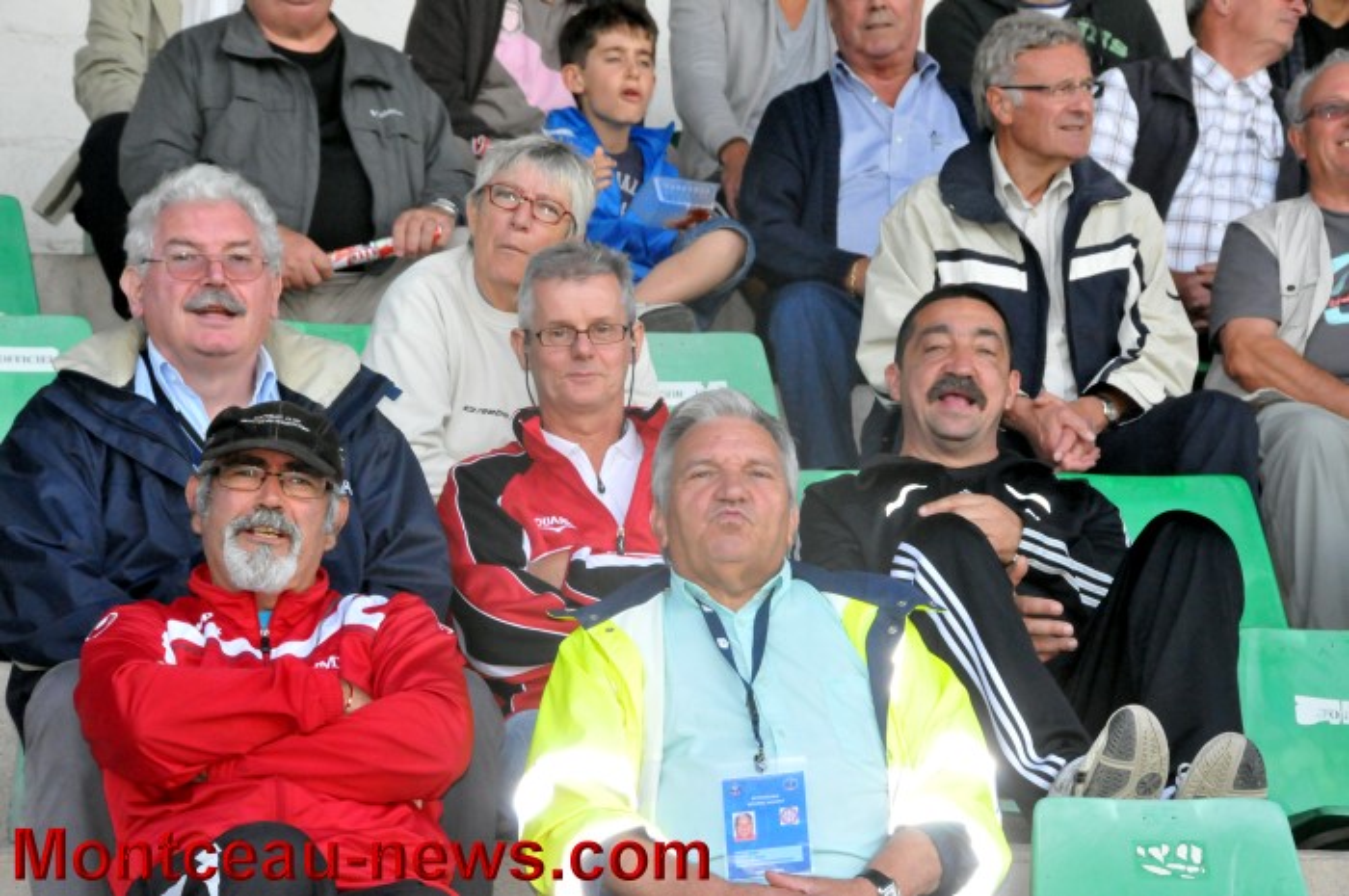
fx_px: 5895
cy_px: 448
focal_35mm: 158
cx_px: 674
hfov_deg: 13.1
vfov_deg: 8.7
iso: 3200
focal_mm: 105
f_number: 14
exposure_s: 1/250
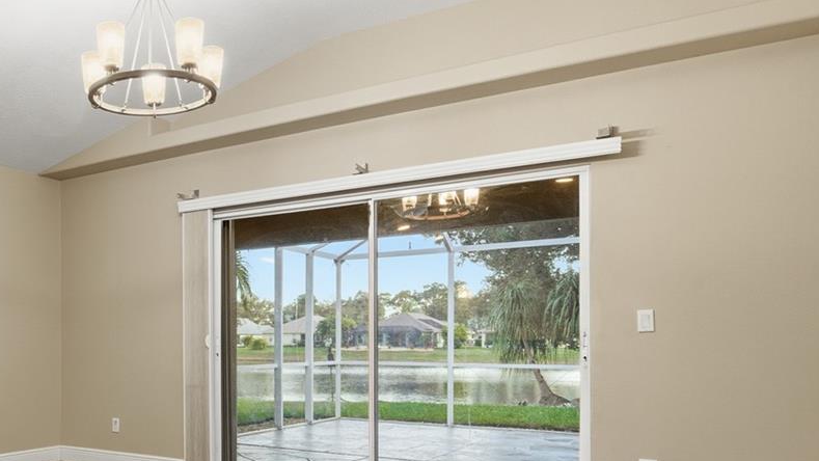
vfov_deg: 34.1
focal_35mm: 34
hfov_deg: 52.8
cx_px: 125
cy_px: 336
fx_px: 738
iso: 250
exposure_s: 1/15
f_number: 9
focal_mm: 16
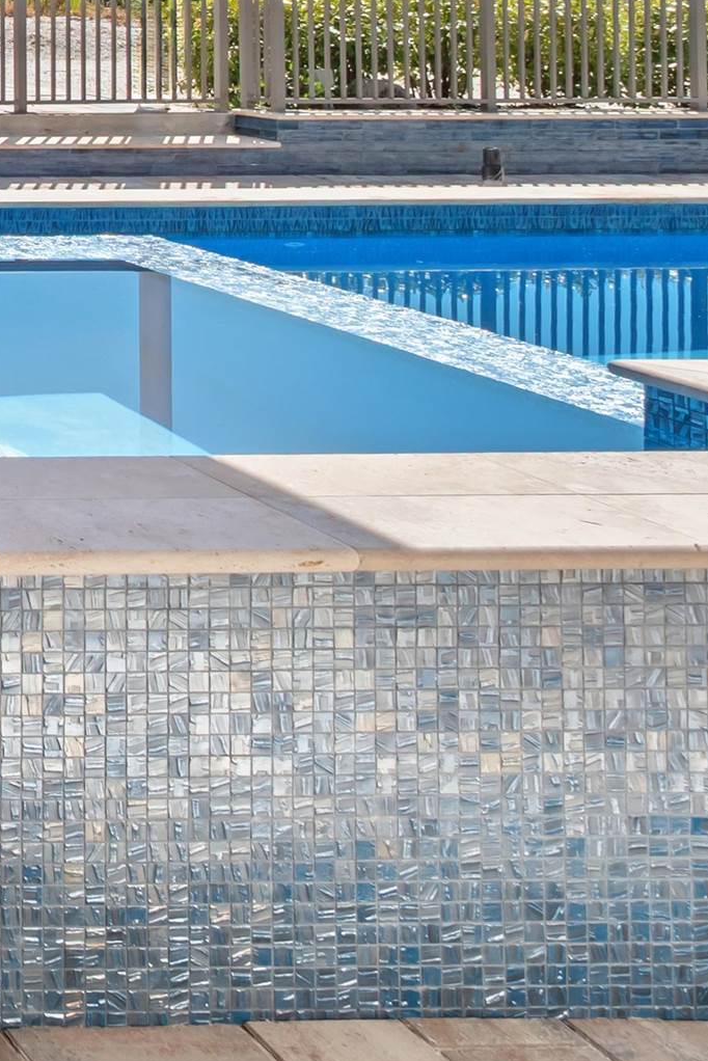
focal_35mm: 50
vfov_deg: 35.5
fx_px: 1474
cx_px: -805
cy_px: -21
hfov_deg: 17.1
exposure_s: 1/160
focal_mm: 8
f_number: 7.1
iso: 200
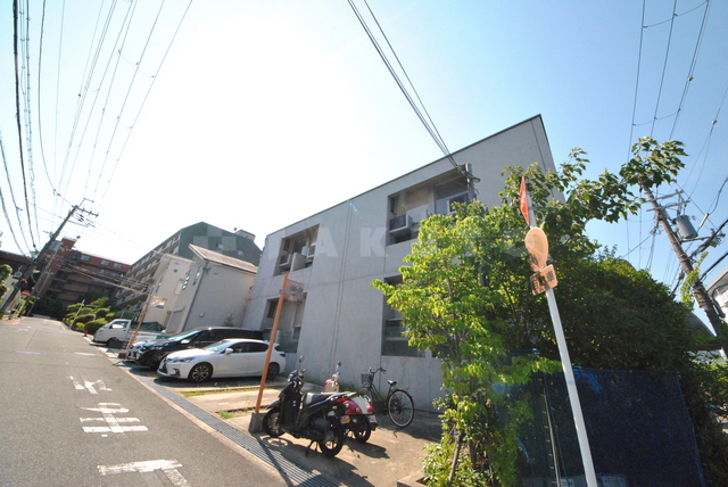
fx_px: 243
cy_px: 244
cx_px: 364
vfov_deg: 90.1
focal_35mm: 12
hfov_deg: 112.6
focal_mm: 8
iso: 1600
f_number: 14
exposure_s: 1/800
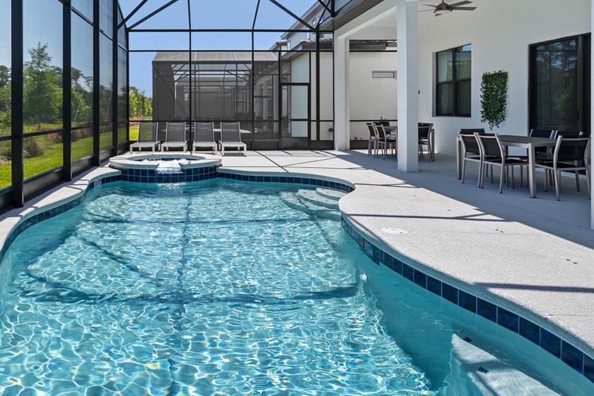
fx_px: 445
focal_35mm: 27
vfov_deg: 46.7
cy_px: 113
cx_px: 214
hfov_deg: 66.1
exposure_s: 1/200
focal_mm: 16
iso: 320
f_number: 7.1
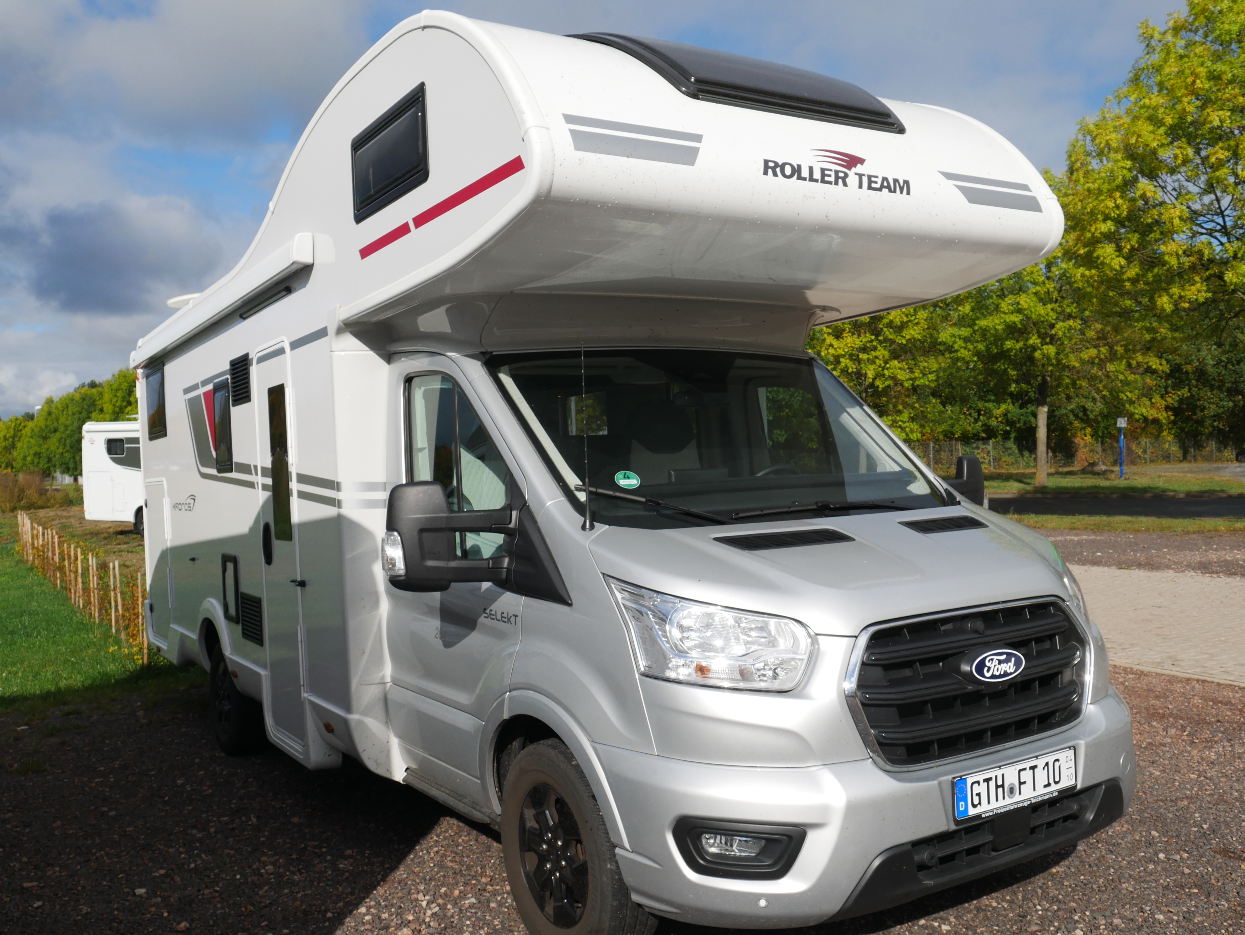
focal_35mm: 30
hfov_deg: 59.9
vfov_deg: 46.8
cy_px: 468
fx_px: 1079
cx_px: 622
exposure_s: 1/500
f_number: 9
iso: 200
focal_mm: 15
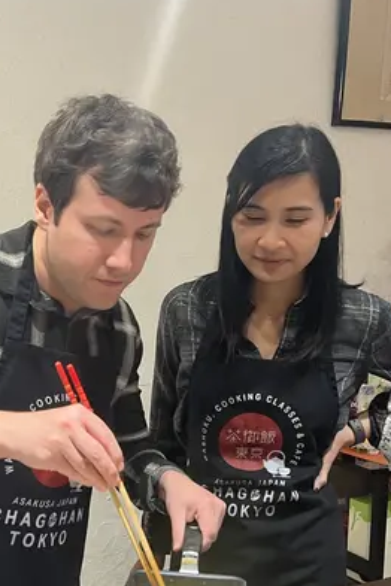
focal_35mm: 44
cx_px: 116
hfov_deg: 30.2
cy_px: 432
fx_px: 717
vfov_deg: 43.2
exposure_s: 1/50
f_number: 1.6
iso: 160
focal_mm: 5.1
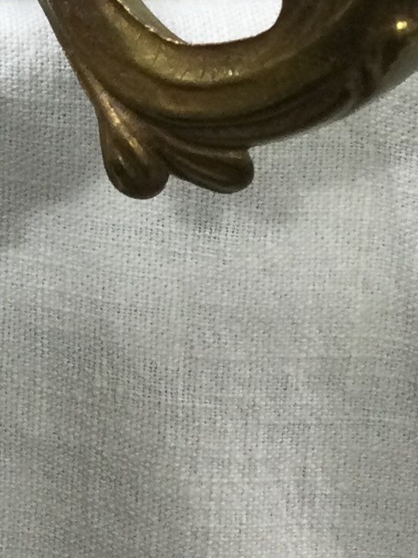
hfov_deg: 10.1
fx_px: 2272
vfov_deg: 13.6
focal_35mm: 141
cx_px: -276
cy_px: -118
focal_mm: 3.3
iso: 32
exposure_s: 1/33
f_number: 2.4
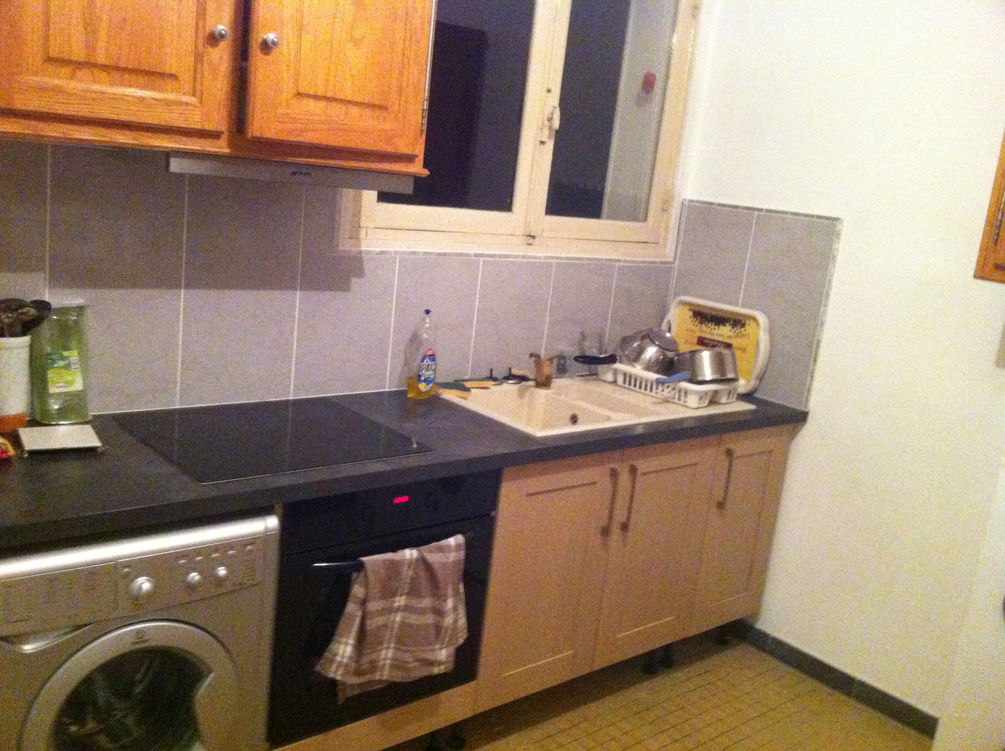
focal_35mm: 35
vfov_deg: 40.6
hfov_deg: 52.7
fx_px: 1015
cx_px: 502
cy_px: 376
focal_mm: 3.85
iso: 1000
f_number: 2.8
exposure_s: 1/15
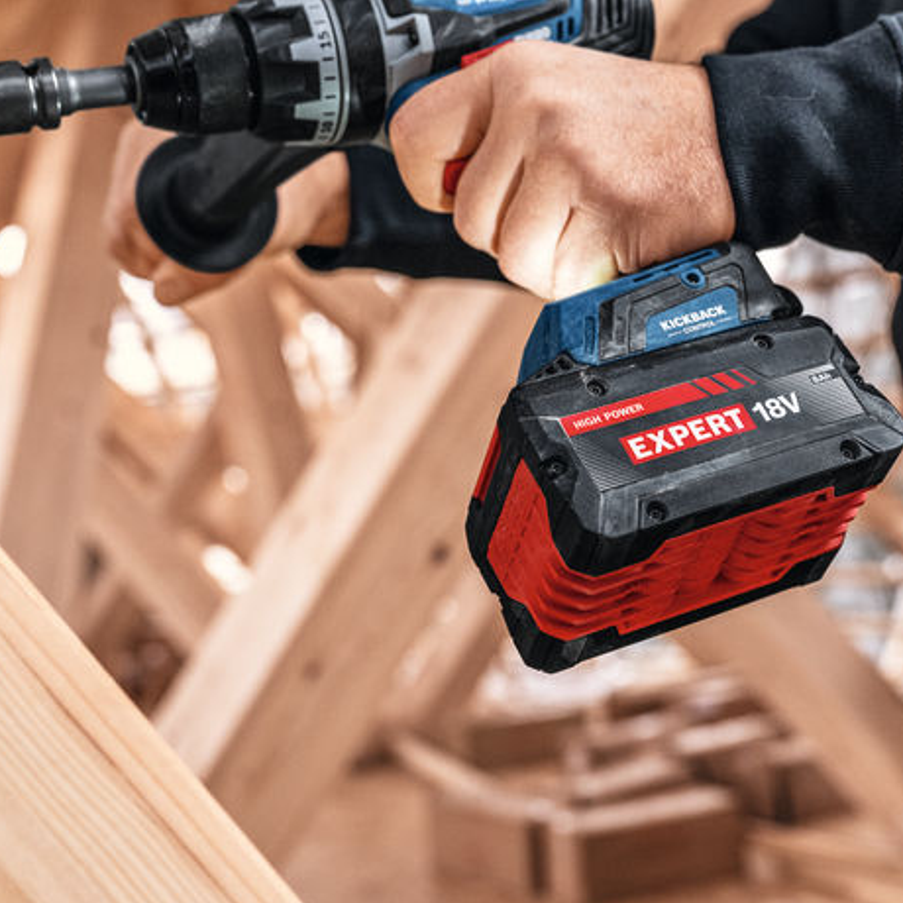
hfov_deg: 27.7
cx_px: 540
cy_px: 396
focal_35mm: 62
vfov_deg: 27.7
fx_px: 1830
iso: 800
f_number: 5
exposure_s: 1/80
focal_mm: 42
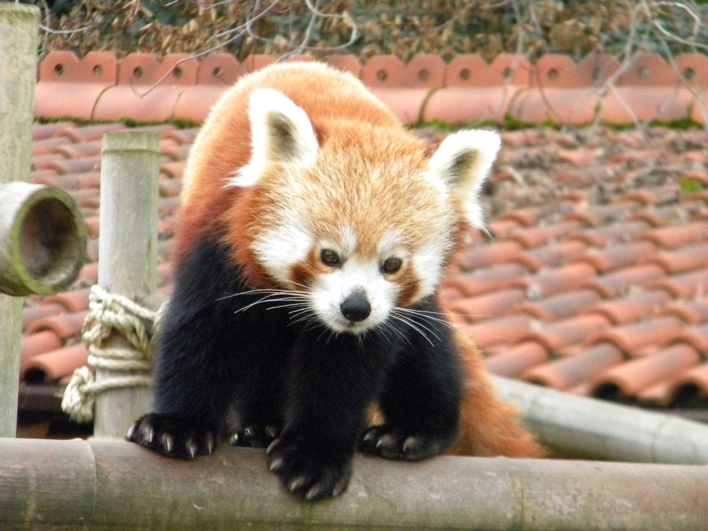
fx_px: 4622
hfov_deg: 8.8
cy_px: 266
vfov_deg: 6.6
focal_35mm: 226
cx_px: 354
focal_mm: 41
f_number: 5.4
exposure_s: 1/225
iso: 800
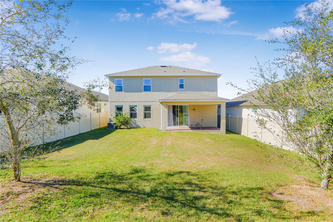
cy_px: 111
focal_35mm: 18
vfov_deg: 67.4
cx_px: 166
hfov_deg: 90.0
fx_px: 167
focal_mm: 12
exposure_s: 1/320
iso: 100
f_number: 6.3
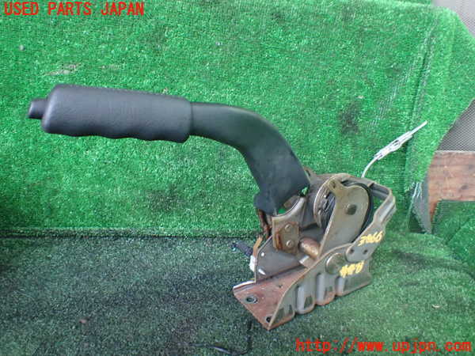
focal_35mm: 30
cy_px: 178
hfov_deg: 60.0
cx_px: 238
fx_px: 412
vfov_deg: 46.8
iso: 800
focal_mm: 5.4
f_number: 2.3
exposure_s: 1/40
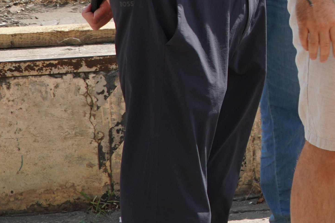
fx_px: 1322
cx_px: 636
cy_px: -156
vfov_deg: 9.3
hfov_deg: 12.9
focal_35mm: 142
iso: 100
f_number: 8
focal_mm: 23
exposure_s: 1/125
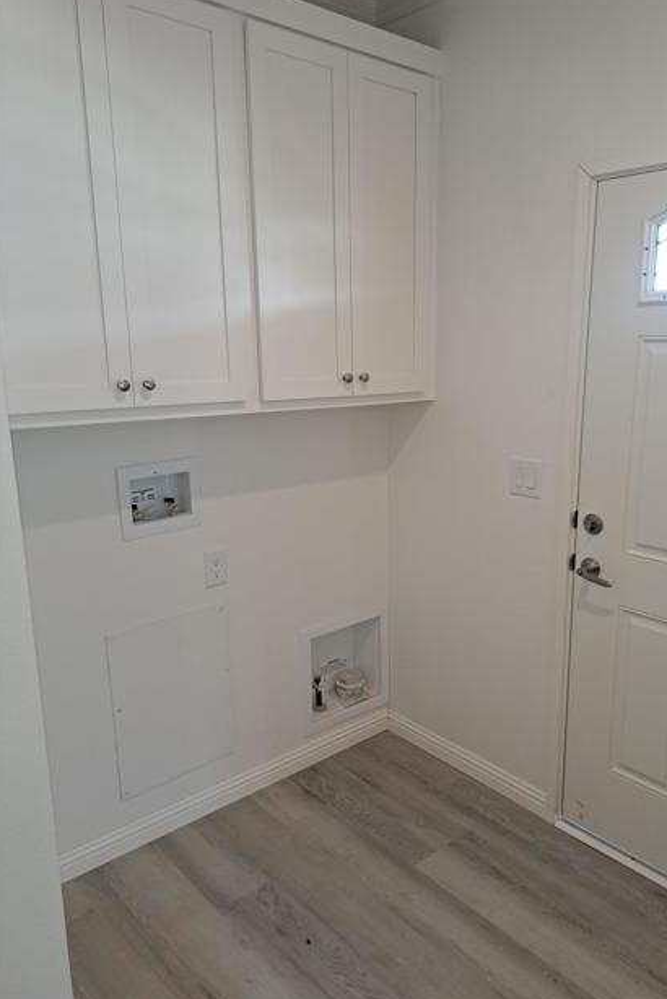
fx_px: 722
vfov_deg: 69.4
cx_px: 386
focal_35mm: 26
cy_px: 500
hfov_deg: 49.4
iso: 200
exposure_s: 1/60
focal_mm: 5.23
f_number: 1.8
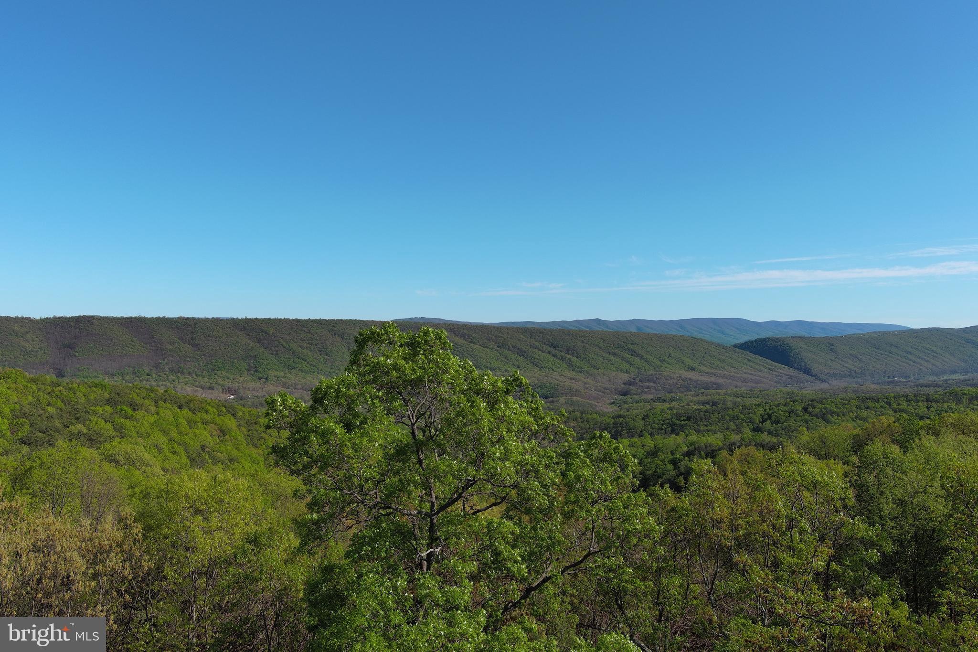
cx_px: 489
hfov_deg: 63.7
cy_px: 326
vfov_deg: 45.0
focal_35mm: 29
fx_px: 788
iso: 101
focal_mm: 10.57
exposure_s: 1/1511
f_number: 2.8
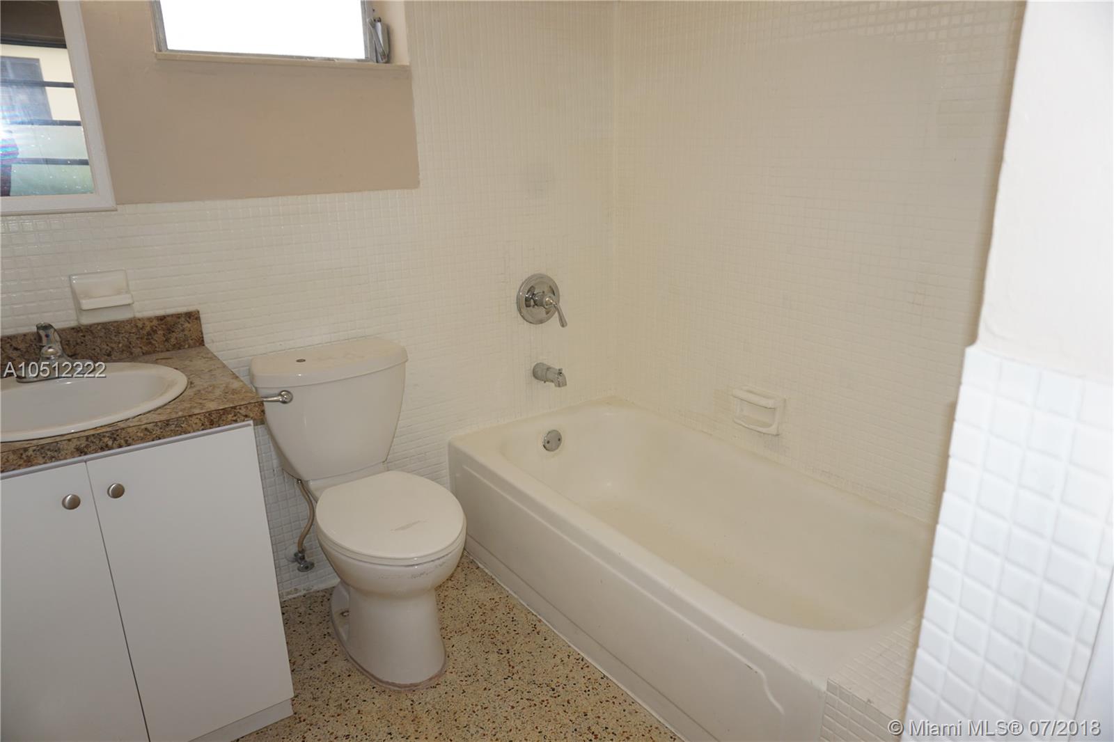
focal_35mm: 24
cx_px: 557
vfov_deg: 53.1
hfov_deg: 73.8
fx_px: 742
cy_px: 371
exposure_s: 1/60
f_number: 4
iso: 200
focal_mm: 16
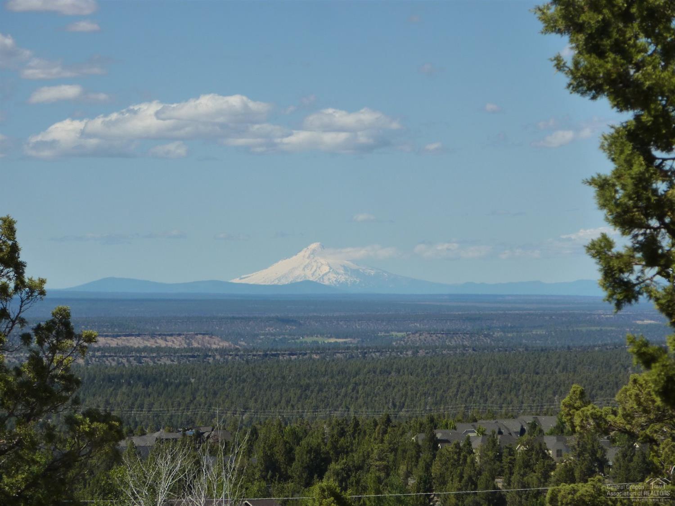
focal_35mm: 182
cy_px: 253
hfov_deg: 10.9
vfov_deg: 8.2
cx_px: 338
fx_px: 3548
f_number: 5.6
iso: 125
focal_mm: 29.9
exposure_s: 1/640
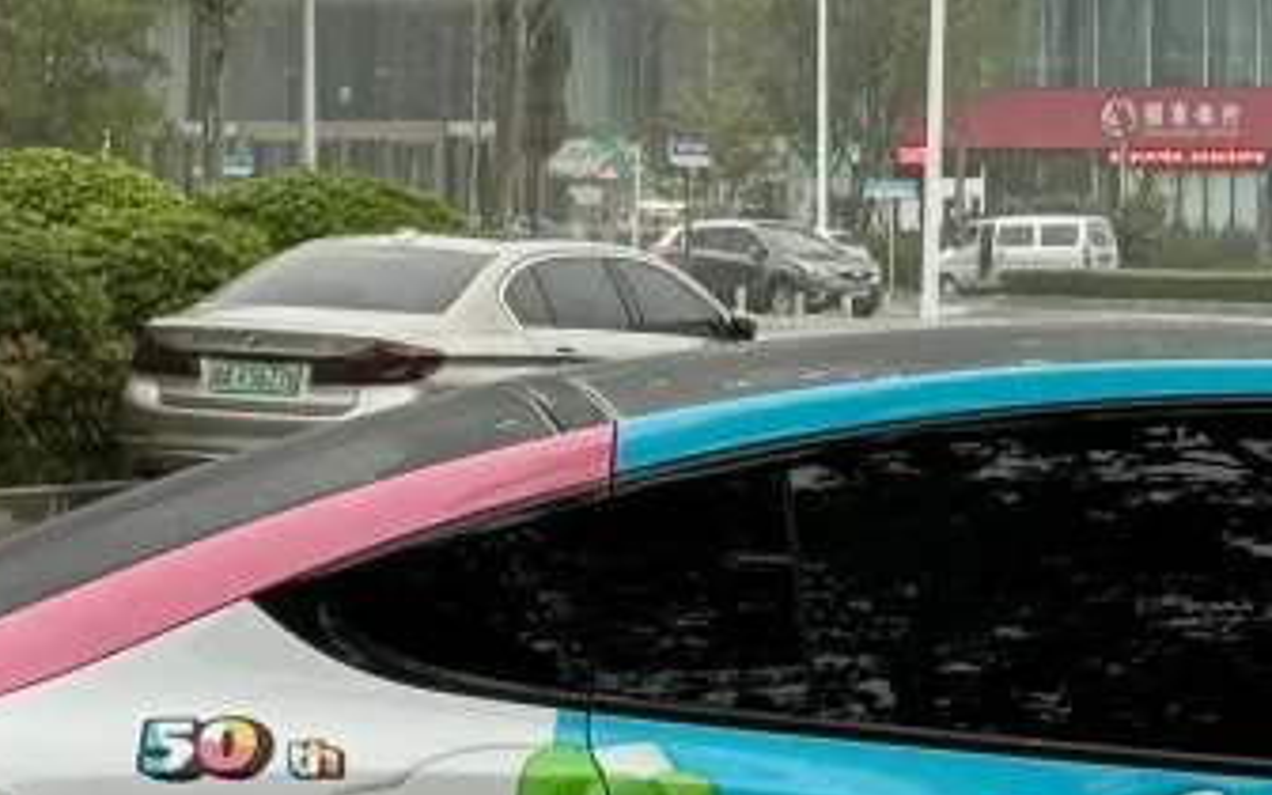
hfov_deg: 9.6
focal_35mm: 218
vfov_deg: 5.9
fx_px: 7557
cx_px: 965
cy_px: -670
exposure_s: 1/347
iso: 64
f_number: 1.78
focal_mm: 6.76
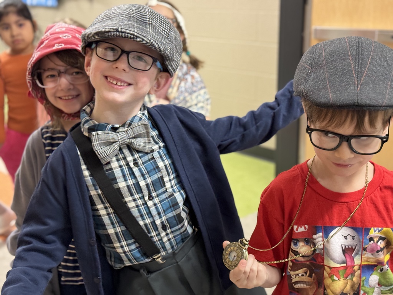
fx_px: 545
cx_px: 196
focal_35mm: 48
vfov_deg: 30.3
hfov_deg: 39.7
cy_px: 148
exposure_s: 1/40
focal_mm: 6.76
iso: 320
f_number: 1.78
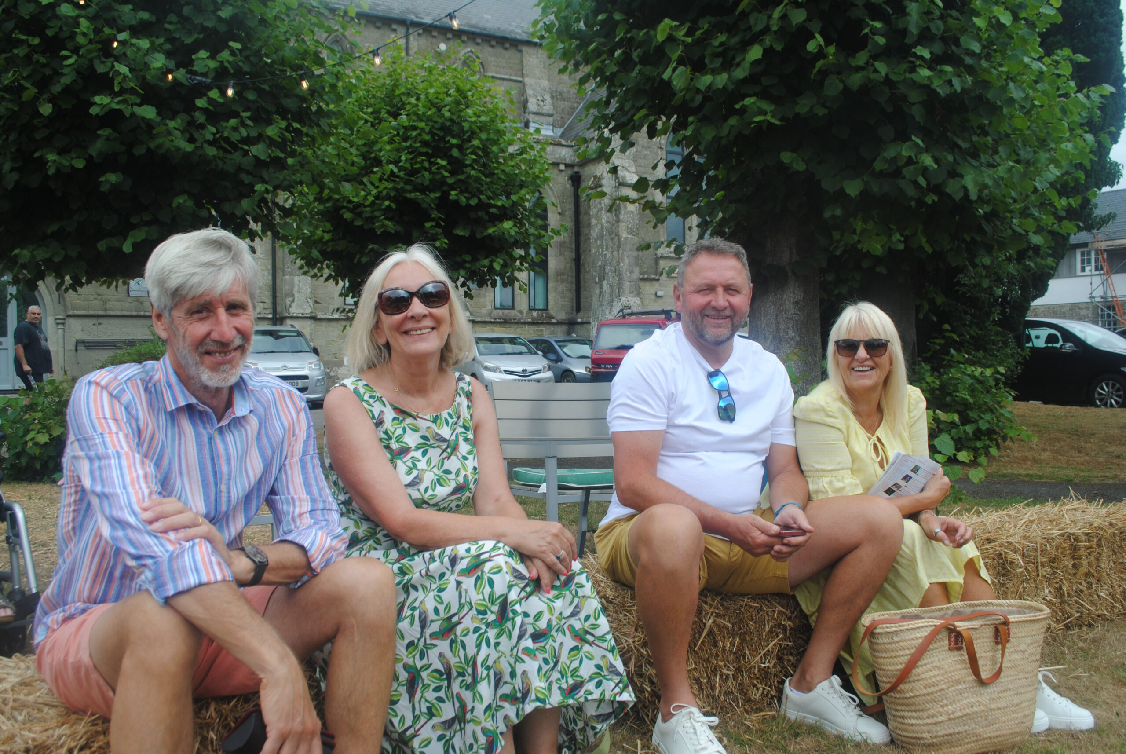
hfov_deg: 61.9
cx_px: 563
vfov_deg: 43.7
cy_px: 377
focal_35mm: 30
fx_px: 940
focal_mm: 20
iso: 100
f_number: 7.1
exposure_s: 1/250
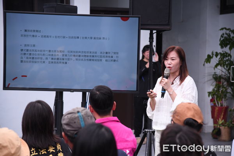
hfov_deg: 17.1
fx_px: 780
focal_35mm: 120
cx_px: 117
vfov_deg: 11.4
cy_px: 78
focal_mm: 120
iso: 1000
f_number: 5
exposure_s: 1/640
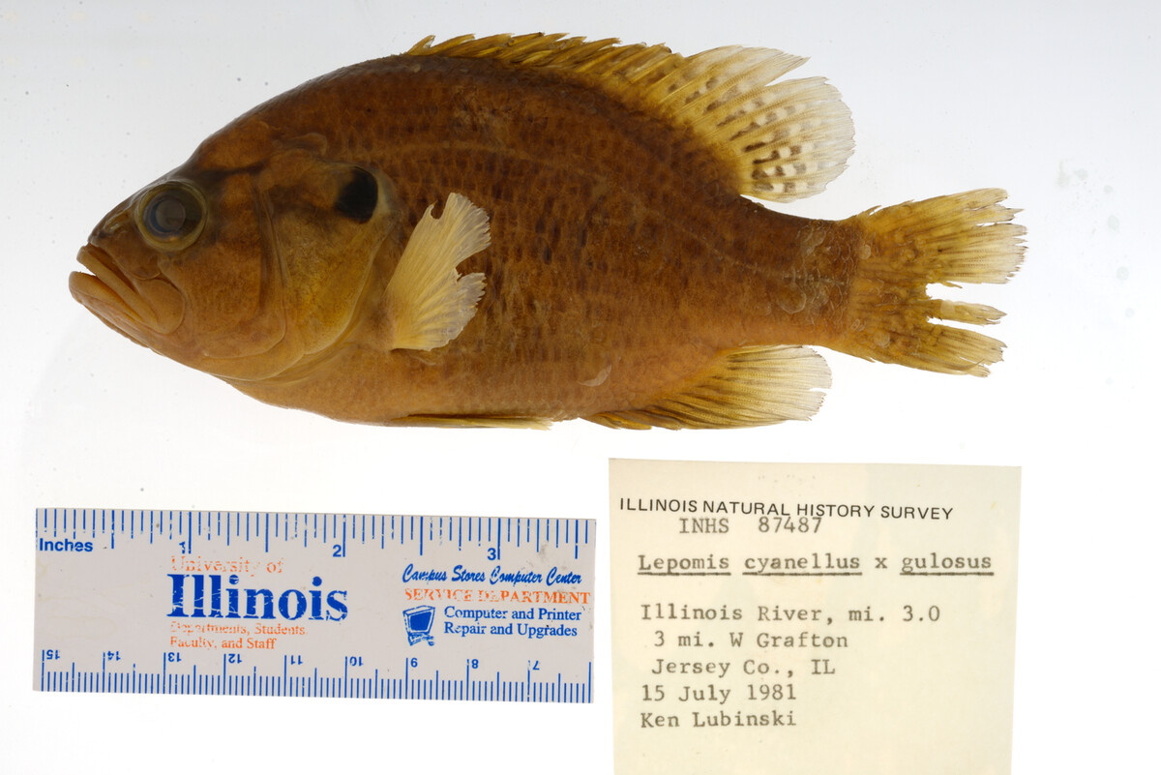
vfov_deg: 22.6
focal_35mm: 60
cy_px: 388
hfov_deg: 33.4
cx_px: 580
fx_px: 1936
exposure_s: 1/30
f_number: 20
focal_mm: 60
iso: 100
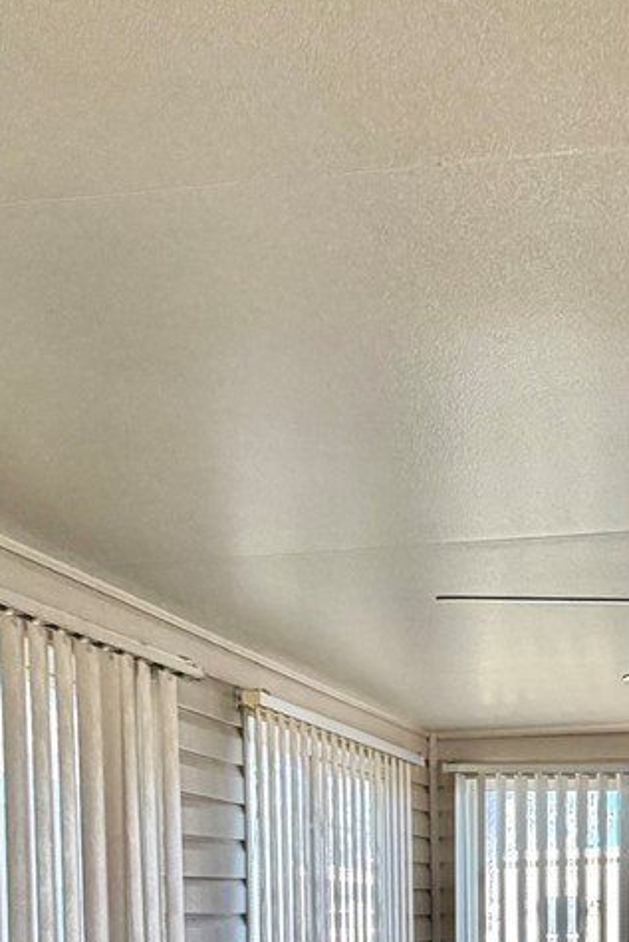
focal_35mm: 49
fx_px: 1283
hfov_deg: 25.2
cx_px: 726
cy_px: 988
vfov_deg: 35.6
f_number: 2.2
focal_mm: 2.22
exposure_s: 1/60
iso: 160
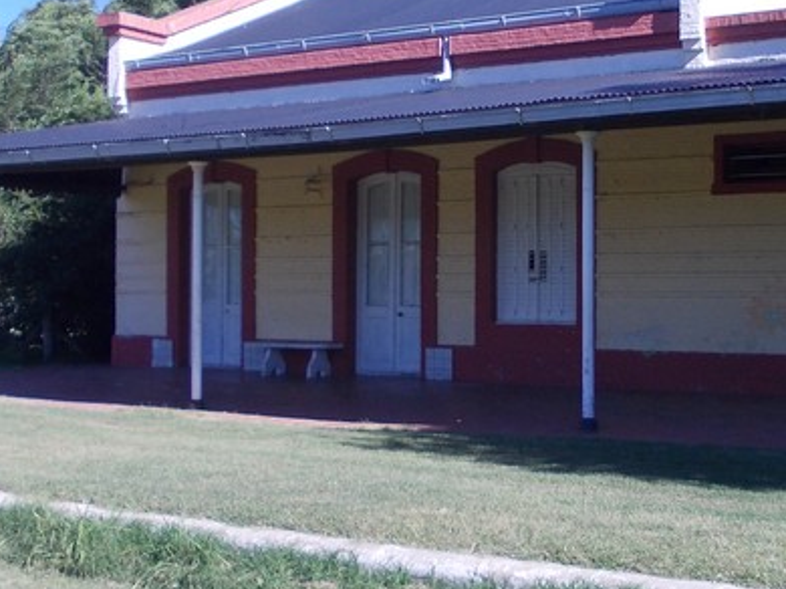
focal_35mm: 55
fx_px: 1248
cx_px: 496
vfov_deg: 26.5
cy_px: 268
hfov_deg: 34.8
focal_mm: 4
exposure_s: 1/200
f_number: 5.4
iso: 80
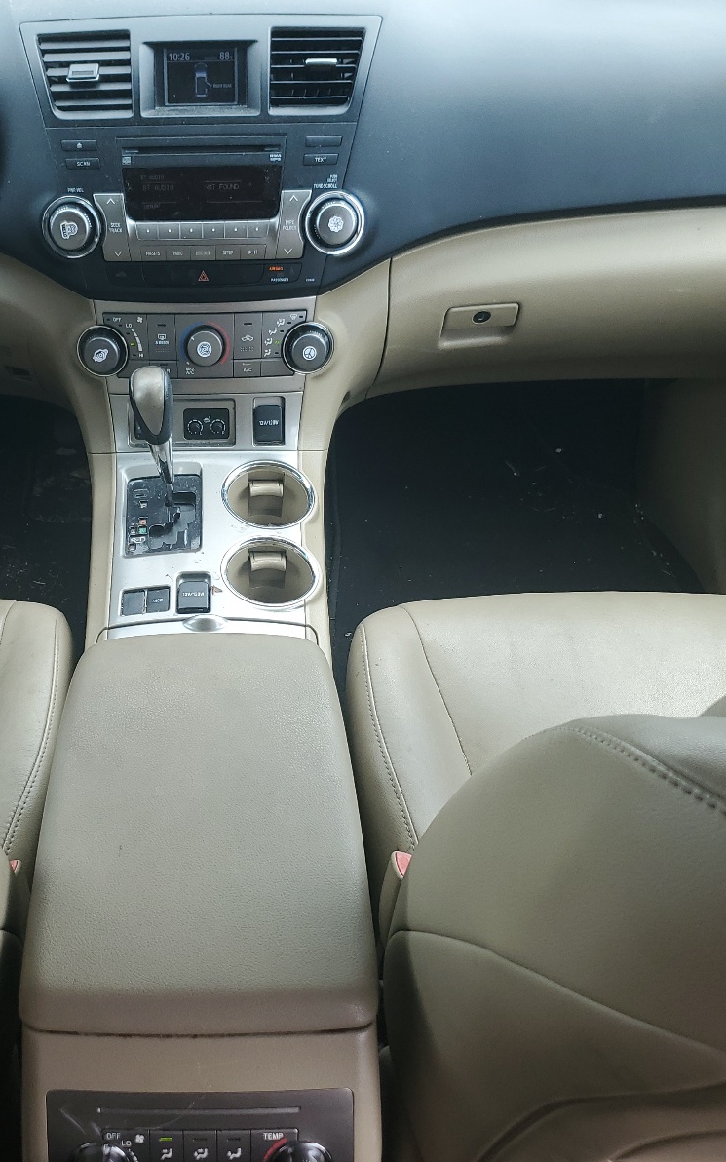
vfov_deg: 52.7
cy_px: 579
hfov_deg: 34.0
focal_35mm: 37
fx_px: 1171
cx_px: 213
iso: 50
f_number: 1.5
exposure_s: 1/263
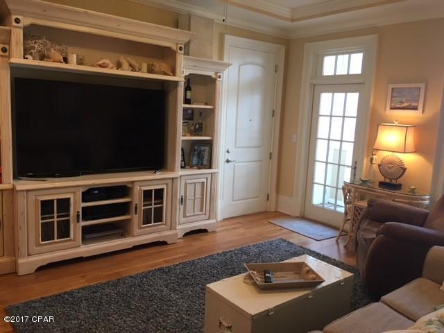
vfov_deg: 48.2
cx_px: 222
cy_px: 166
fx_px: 372
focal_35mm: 29
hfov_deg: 61.7
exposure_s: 1/30
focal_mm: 4.15
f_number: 2.2
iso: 64
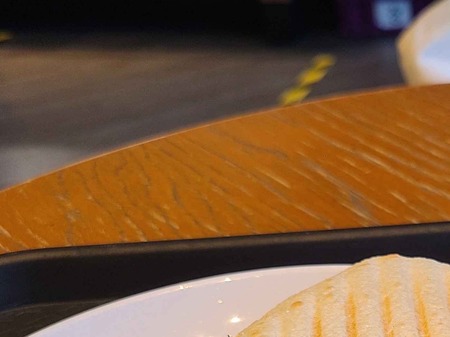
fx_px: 975
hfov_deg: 23.8
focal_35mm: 75
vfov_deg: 17.9
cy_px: 477
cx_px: 530
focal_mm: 5.4
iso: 64
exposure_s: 1/59
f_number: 1.8
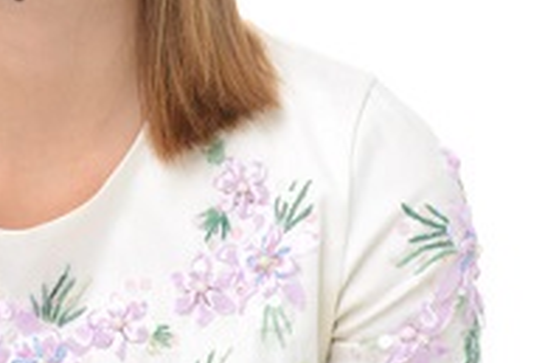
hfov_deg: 8.4
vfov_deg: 5.6
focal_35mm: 245
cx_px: 53
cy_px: -97
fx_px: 3706
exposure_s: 1/50
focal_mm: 95
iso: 500
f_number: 4.5
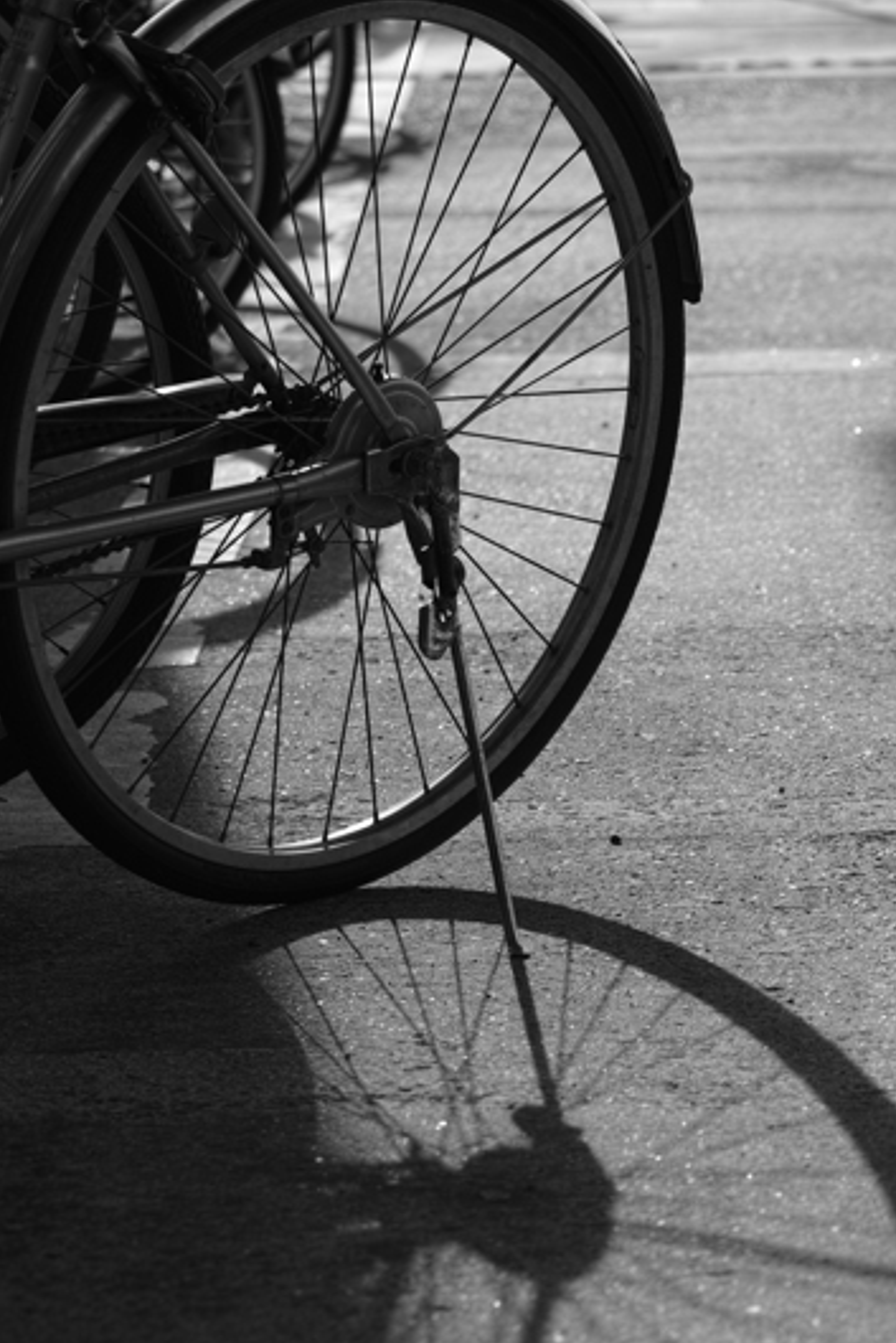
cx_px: 662
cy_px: 833
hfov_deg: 9.5
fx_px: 5409
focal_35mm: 145
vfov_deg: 14.1
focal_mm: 50
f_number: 3.2
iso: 100
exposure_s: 1/640
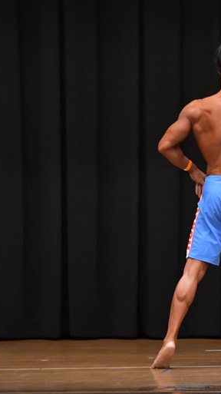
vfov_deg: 6.1
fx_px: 3714
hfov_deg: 3.4
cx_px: 213
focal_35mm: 356
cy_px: 197
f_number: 5.6
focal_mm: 150
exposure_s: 1/400
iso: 6400
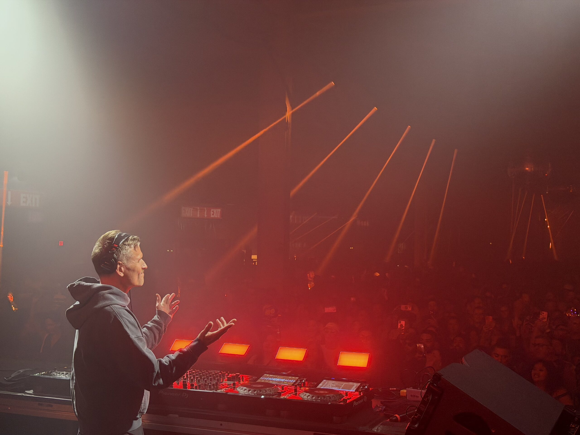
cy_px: 218
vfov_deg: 30.3
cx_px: 290
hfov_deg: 39.7
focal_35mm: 48
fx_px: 804
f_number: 1.78
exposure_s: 1/60
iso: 250
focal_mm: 6.76
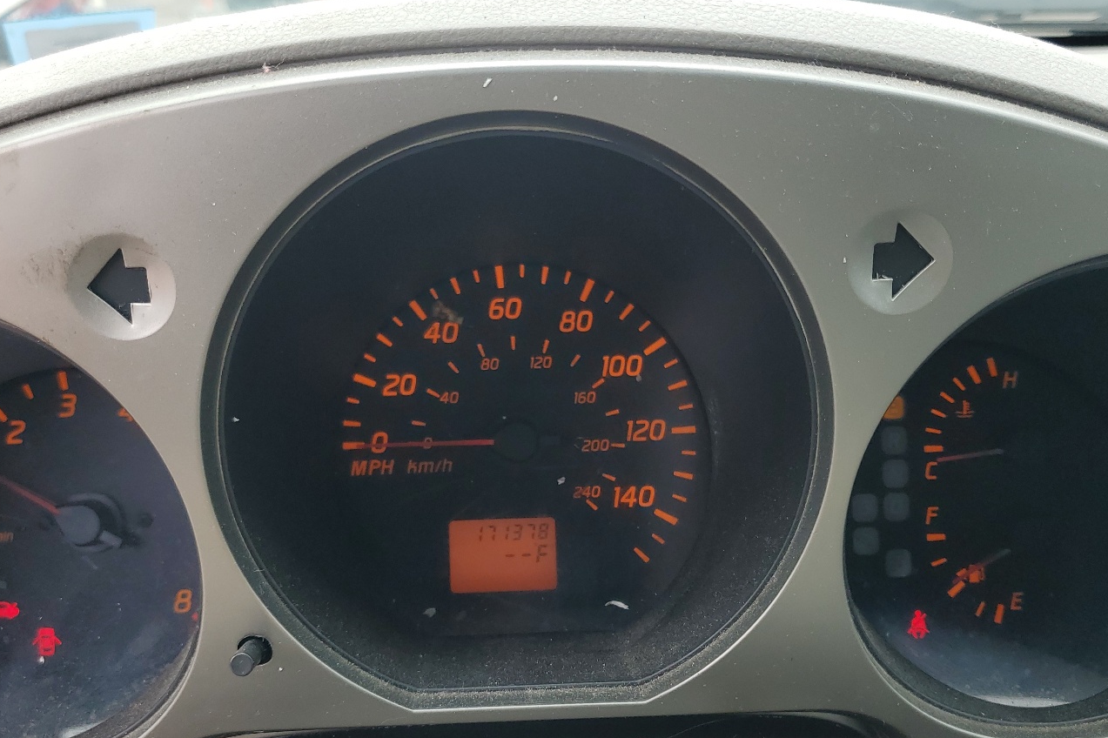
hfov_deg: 55.8
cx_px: 530
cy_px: 399
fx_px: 1046
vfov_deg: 38.8
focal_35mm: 34
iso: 50
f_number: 1.5
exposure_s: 1/476
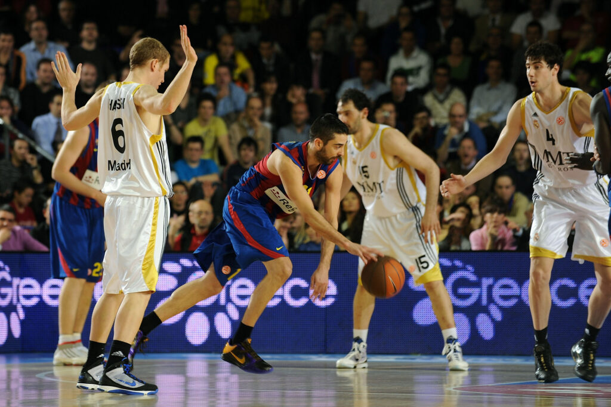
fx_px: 3393
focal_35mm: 200
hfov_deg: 10.3
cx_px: 306
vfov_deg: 6.9
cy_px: 204
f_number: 4
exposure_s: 1/250
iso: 400
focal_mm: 200
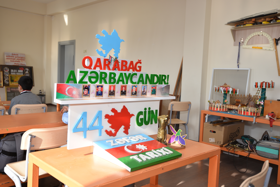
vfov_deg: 37.9
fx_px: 272
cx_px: 140
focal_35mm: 35
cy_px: 94
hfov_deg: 54.4
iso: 160
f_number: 5.6
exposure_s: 1/125
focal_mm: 35
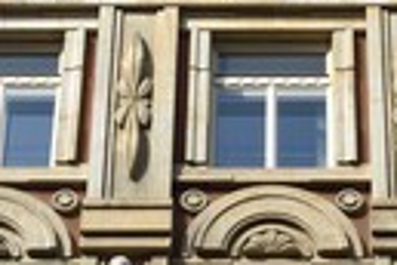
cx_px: 274
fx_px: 2161
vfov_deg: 7.0
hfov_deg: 10.5
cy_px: 216
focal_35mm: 196
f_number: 9
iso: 200
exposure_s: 1/400
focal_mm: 60
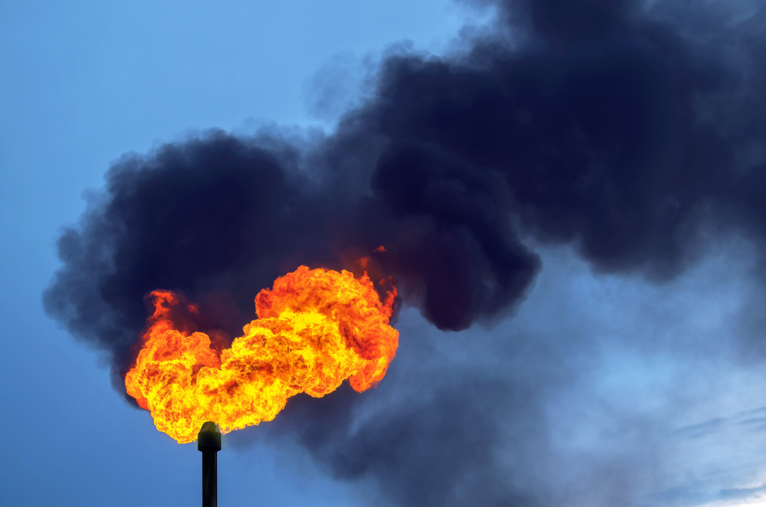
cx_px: 383
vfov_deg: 28.8
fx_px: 987
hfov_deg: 42.4
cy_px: 254
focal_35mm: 46
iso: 80
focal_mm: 31
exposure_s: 1/320
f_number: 7.1
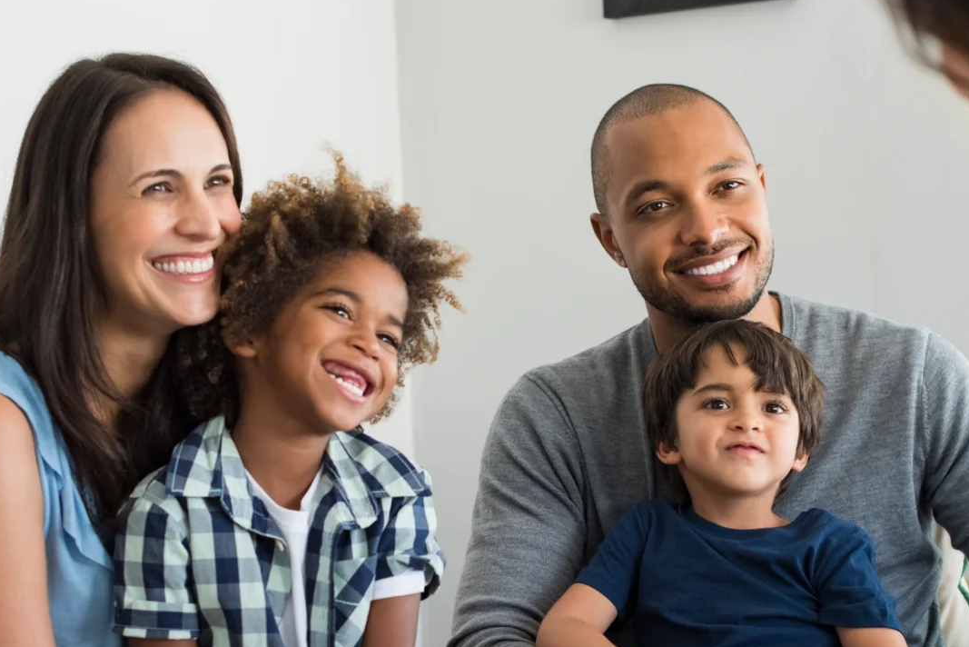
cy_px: 498
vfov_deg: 15.1
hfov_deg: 22.6
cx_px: 456
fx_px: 2423
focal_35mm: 90
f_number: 4
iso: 400
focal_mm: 50
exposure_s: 1/125
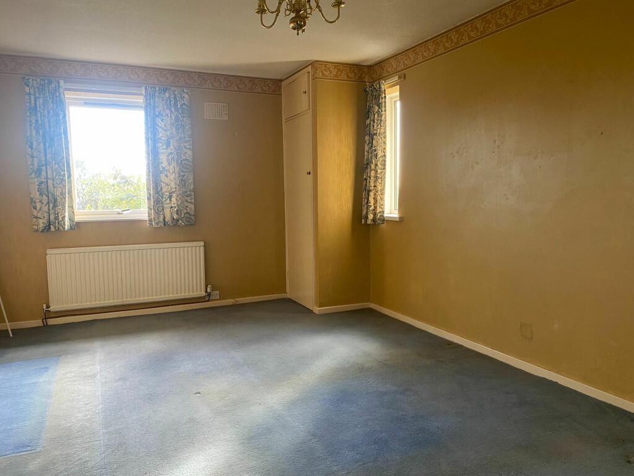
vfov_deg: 53.1
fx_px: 476
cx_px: 317
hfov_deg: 67.3
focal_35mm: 26
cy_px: 238
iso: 125
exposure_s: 1/75
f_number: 1.8
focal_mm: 4.25
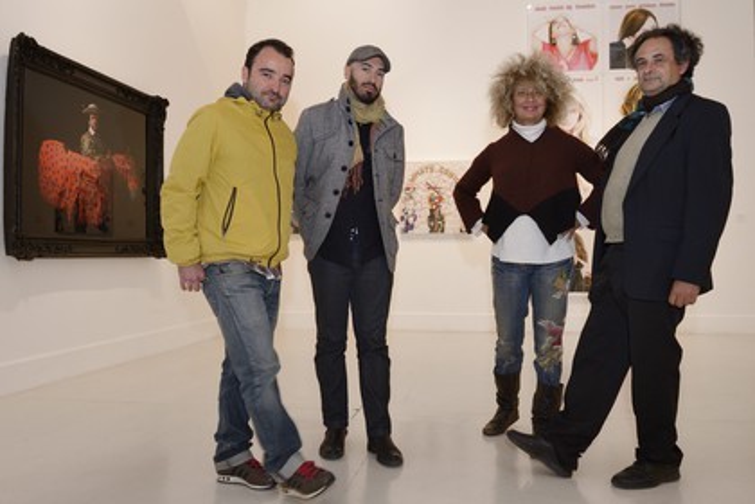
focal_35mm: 27
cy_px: 252
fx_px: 566
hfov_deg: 67.4
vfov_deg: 47.9
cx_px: 378
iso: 1600
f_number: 7.1
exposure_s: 1/40
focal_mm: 27
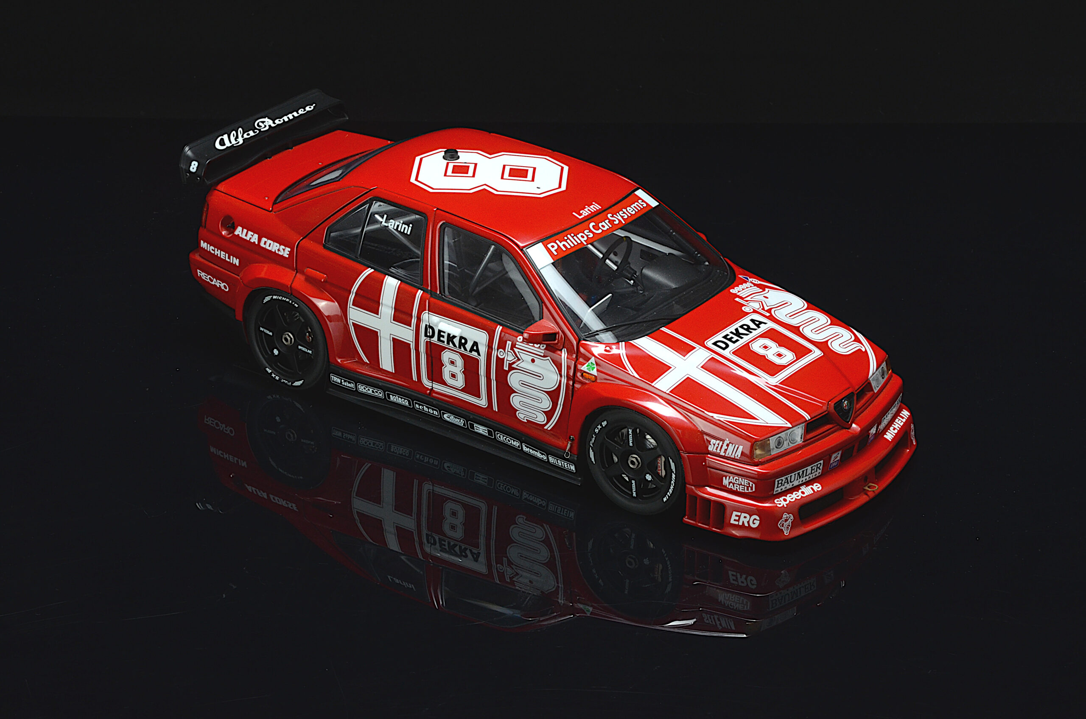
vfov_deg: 13.0
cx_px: 543
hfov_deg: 19.5
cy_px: 360
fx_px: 3161
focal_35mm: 105
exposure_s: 1/10
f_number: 20
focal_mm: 70
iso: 800
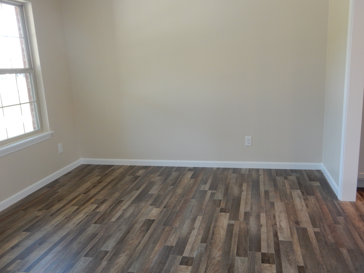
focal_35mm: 30
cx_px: 182
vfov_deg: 46.8
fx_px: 315
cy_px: 136
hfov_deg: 60.0
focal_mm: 5.4
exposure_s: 1/30
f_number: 4
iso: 200
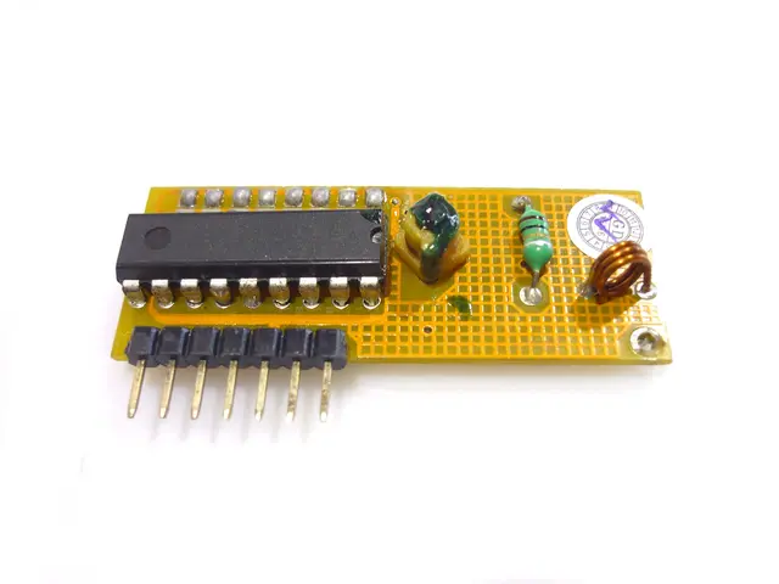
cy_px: 292
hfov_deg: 55.4
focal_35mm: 33
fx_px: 743
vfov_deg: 42.9
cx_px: 390
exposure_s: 1/50
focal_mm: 5.5
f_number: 2.8
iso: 80
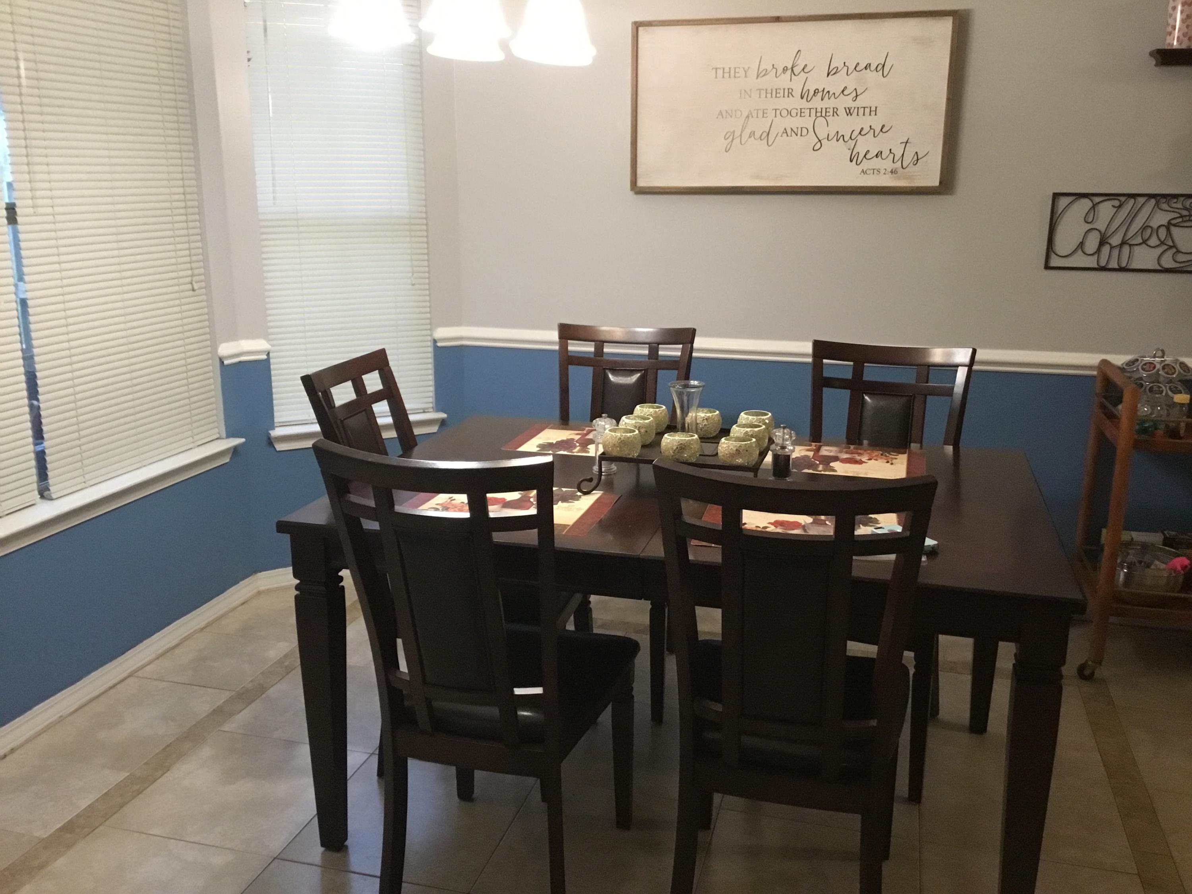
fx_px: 1067
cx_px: 596
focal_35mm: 31
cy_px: 447
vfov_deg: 45.4
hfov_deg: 58.4
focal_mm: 3.3
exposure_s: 1/30
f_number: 2.4
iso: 250
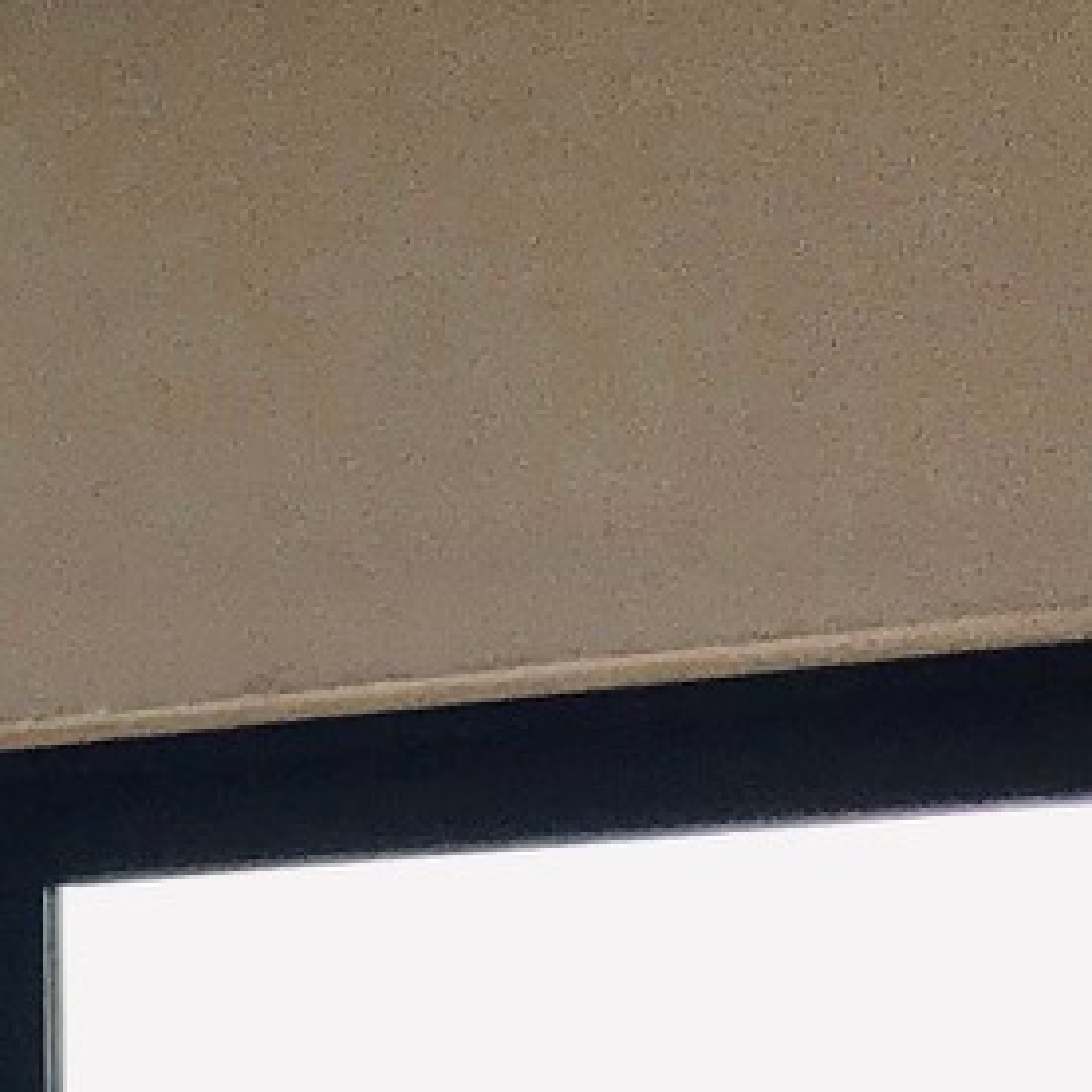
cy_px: 1336
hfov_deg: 9.0
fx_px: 6424
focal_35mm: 180
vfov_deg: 9.6
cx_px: -1238
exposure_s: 1/120
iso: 25
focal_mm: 3.99
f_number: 1.8
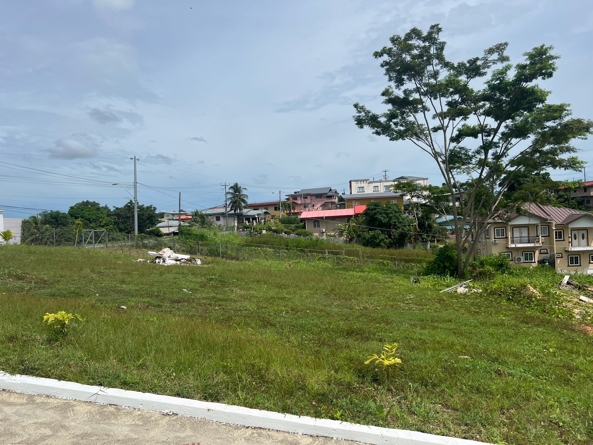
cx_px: 296
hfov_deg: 67.3
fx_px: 445
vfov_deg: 53.1
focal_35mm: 26
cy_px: 222
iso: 50
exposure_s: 1/9434
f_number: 1.5
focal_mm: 5.7
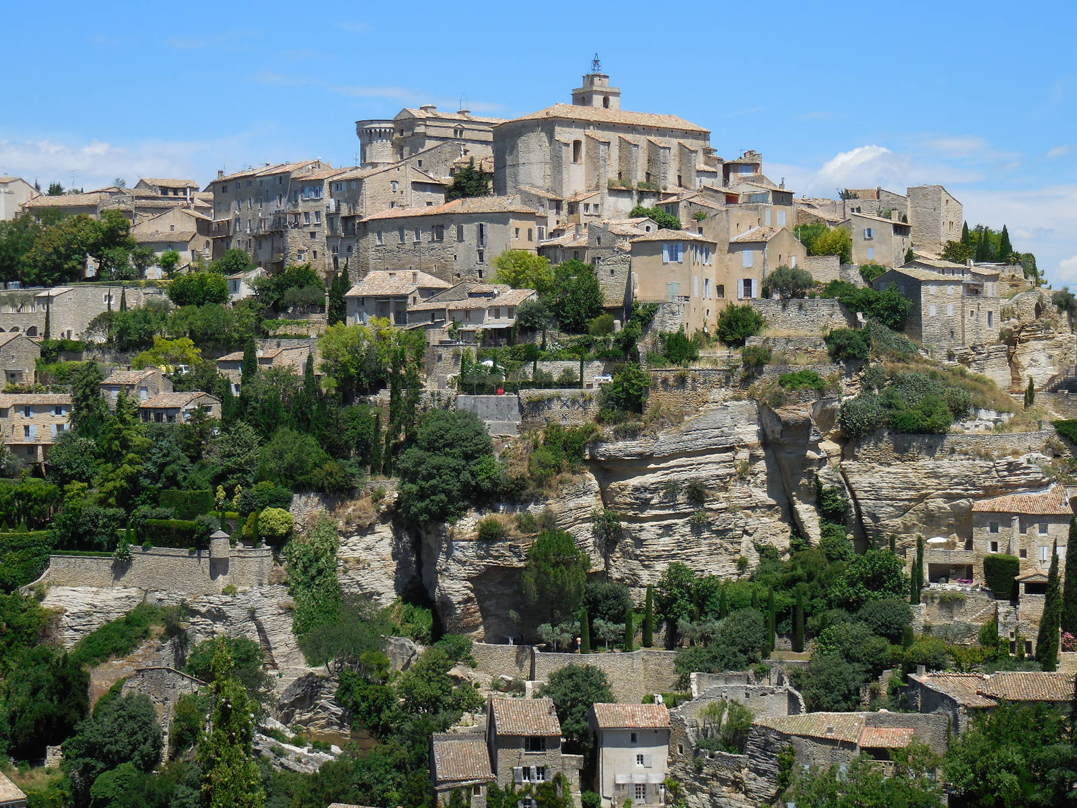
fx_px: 1898
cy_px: 404
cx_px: 538
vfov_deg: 24.0
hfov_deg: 31.7
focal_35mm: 61
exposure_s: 1/1000
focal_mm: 11
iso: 125
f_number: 4.5
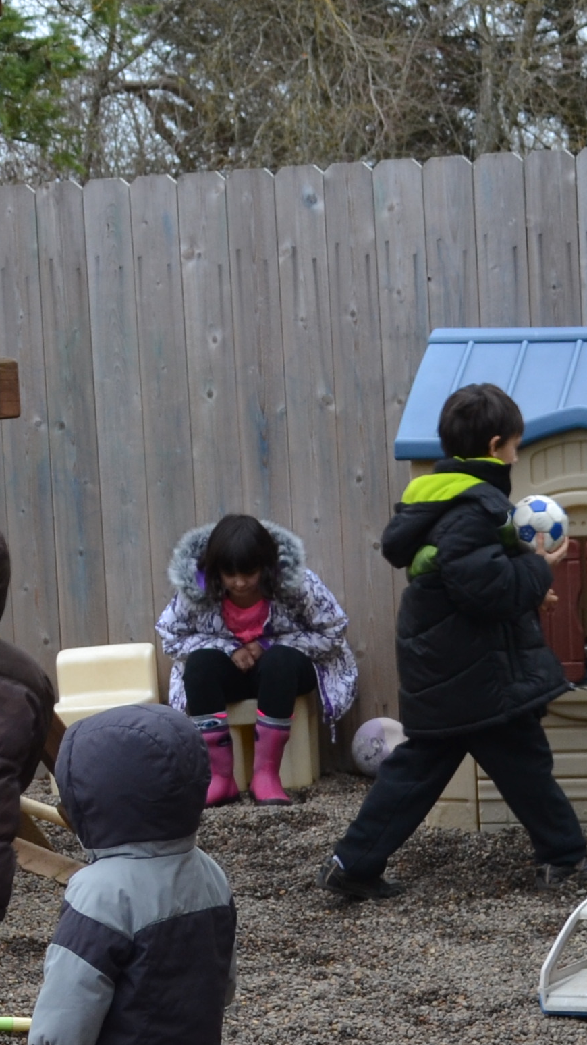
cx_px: -67
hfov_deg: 9.2
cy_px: 658
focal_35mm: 131
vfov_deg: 16.4
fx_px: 3627
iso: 200
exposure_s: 1/125
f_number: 5.6
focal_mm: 28
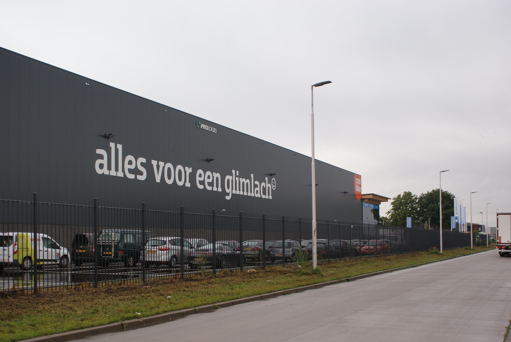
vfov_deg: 29.9
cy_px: 171
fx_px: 640
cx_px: 256
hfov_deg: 43.6
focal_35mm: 45
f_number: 5.6
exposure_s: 1/60
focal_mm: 30
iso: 100
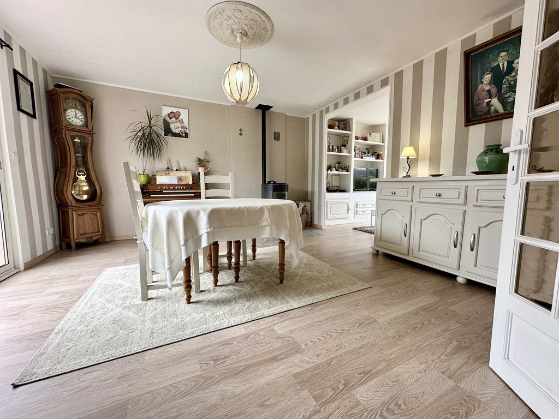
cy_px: 210
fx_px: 226
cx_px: 280
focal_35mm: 14
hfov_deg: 102.1
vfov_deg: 85.7
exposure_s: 1/99
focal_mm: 2.22
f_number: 2.2
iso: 100
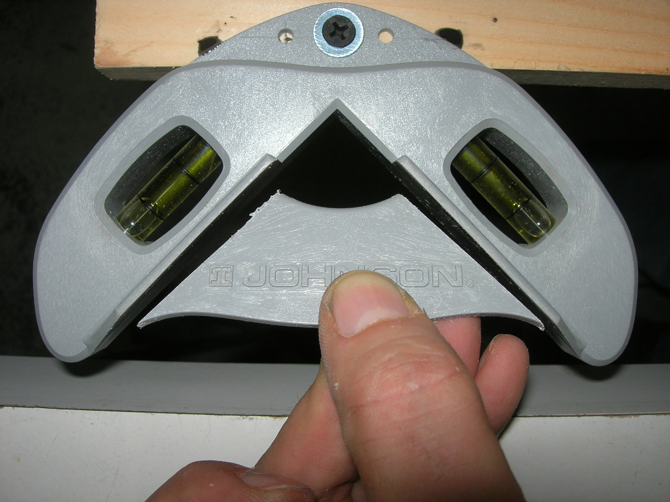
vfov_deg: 37.7
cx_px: 335
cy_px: 251
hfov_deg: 49.0
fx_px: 735
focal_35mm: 38
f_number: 4.8
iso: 64
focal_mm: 7.8
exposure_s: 1/60.1
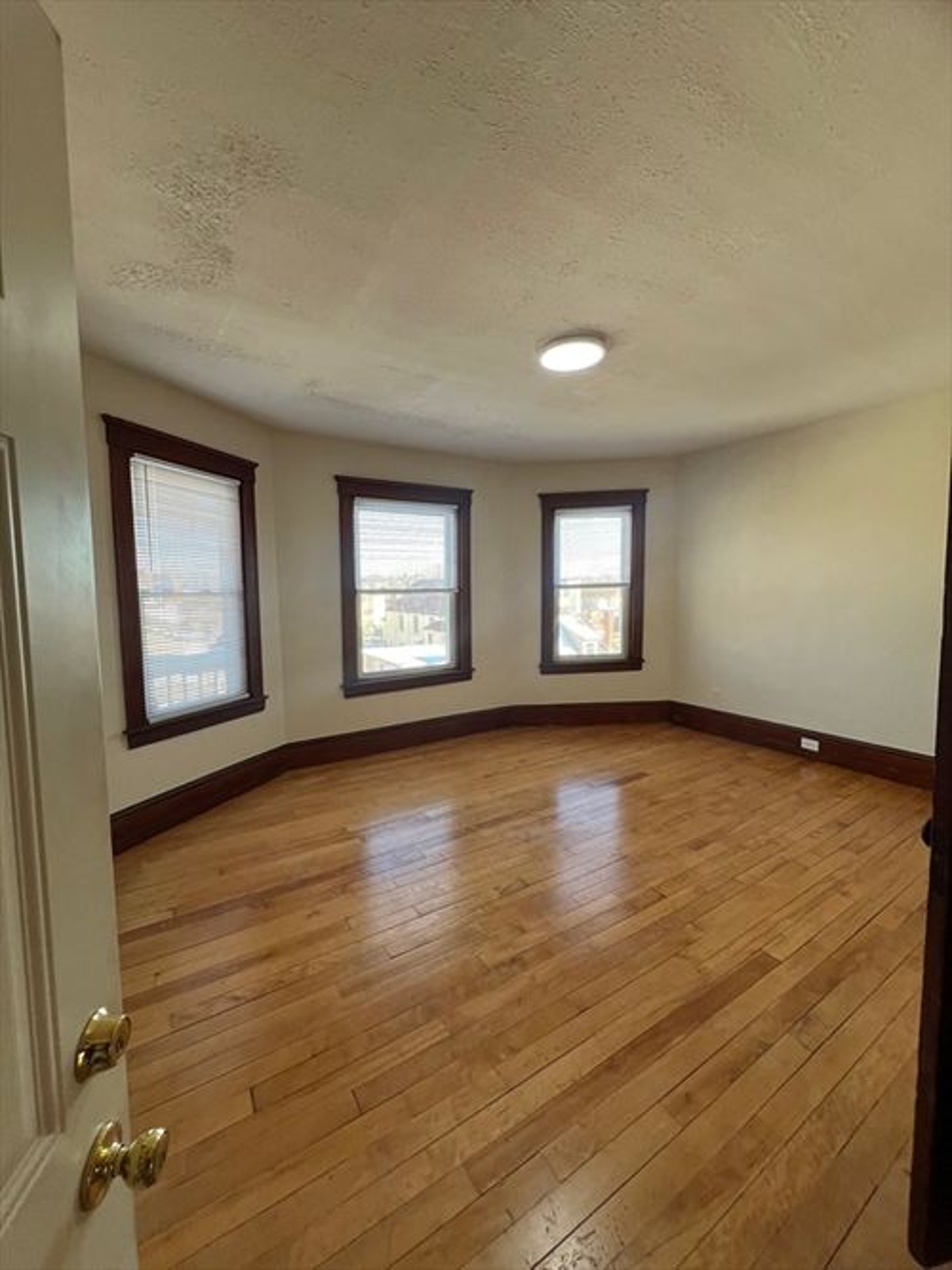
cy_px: 635
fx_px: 477
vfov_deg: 106.2
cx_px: 476
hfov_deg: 89.9
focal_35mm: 13
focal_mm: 1.57
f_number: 1.8
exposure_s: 1/99
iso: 64
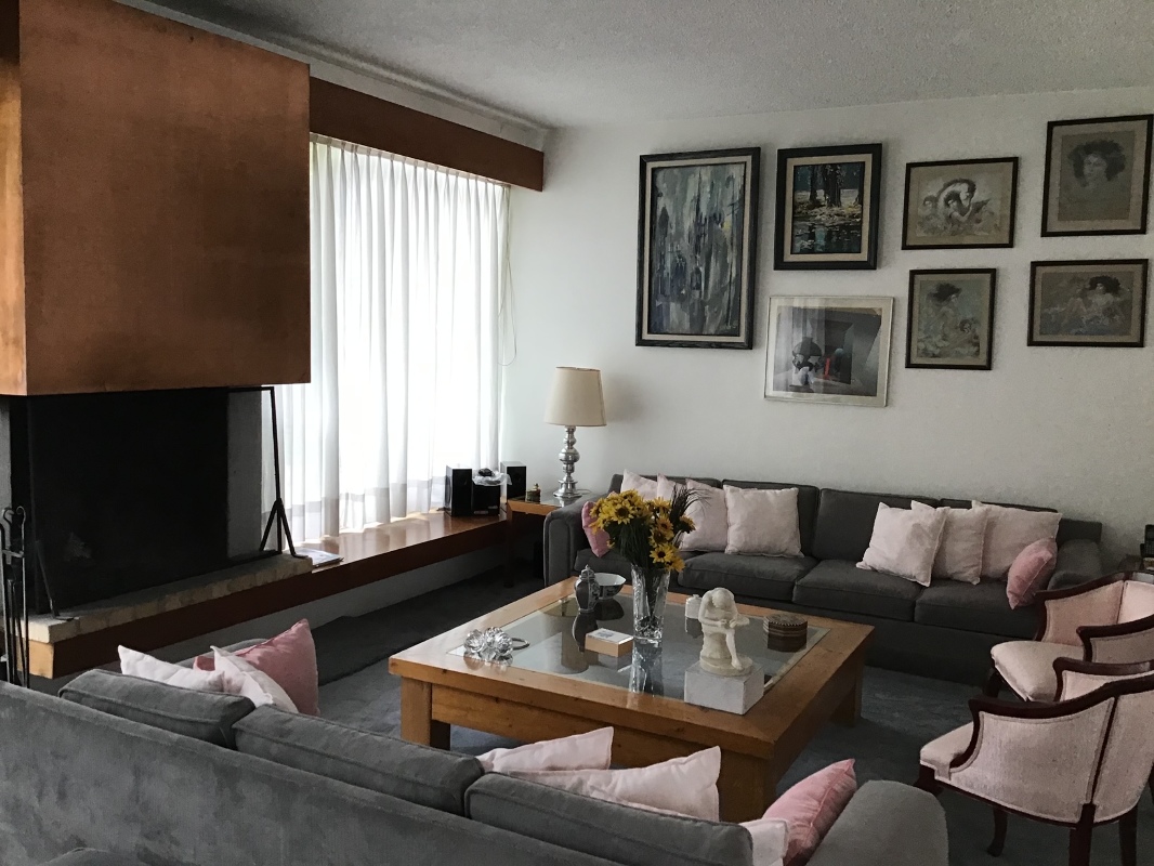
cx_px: 577
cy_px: 433
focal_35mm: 31
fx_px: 1034
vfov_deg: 45.5
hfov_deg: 58.3
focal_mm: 3.3
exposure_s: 1/30
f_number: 2.4
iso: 80
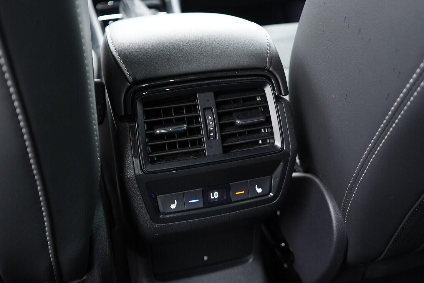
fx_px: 424
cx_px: 212
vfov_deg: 36.9
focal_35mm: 36
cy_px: 142
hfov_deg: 53.1
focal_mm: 24
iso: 1250
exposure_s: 1/40
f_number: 2.8
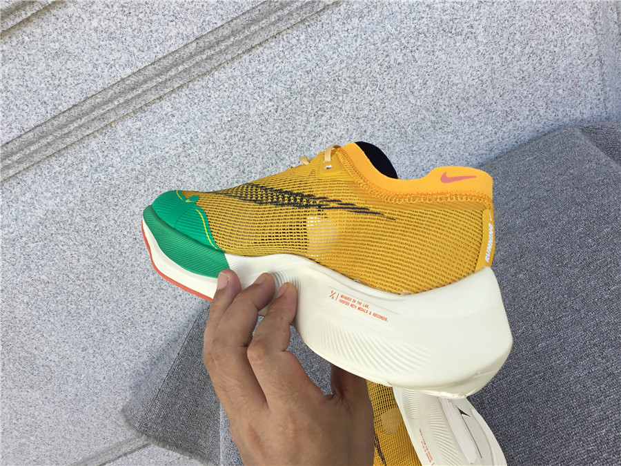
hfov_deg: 58.4
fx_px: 556
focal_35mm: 31
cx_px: 310
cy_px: 233
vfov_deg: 45.4
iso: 25
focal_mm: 3.3
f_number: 2.4
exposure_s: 1/192
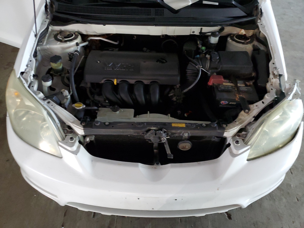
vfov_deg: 53.1
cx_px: 152
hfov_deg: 67.3
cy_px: 114
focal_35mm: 26
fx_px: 228
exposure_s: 1/17
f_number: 1.5
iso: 291
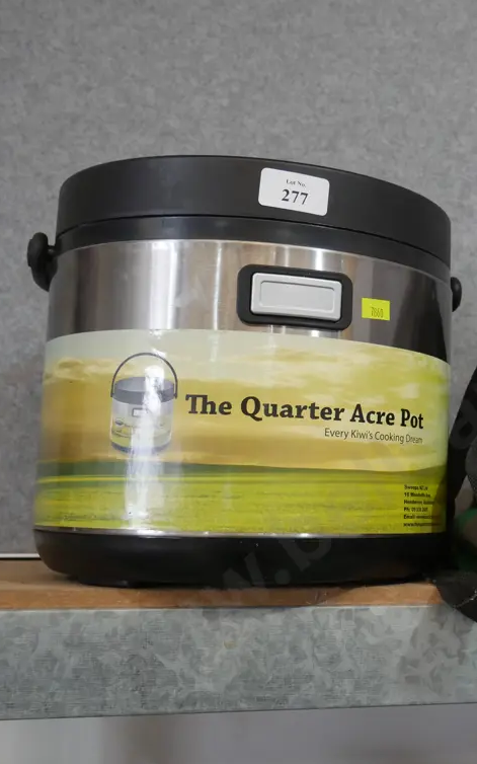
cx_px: 509
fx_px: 1020
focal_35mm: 49
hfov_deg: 24.7
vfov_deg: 41.1
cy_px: 386
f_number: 4
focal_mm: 17
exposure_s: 1/60
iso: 640
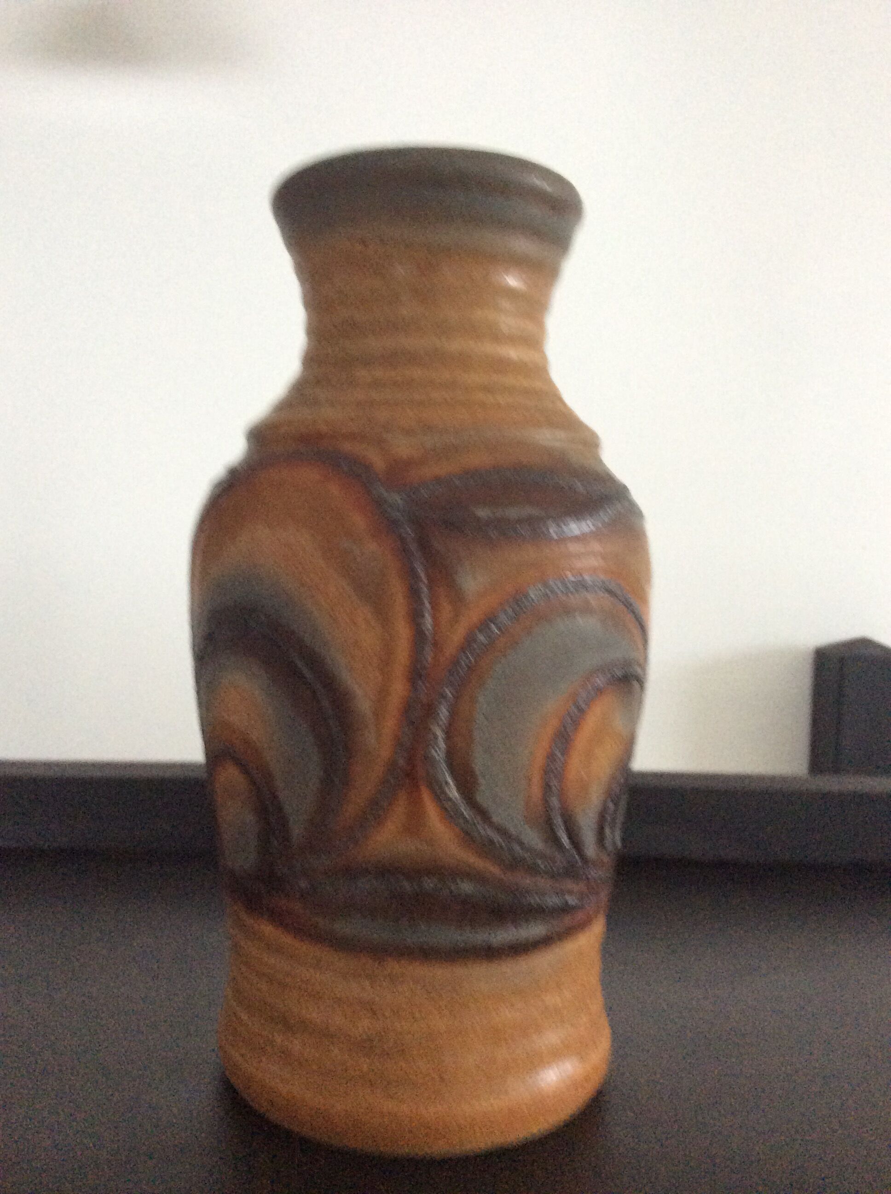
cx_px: 446
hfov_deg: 44.1
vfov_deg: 56.9
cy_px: 597
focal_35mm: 32
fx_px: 1101
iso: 250
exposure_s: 1/20
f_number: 2.4
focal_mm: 3.3
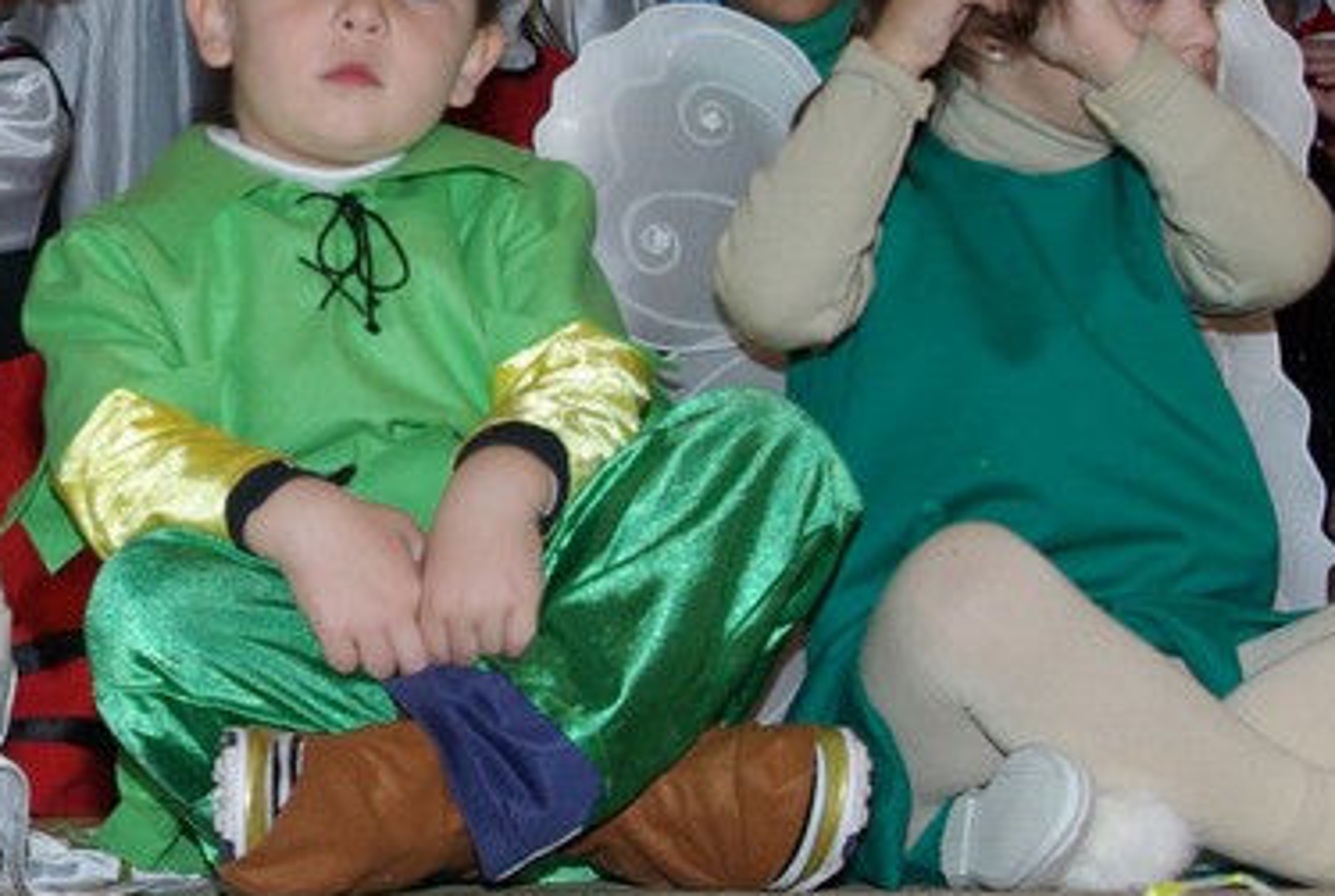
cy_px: 91
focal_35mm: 149
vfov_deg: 9.2
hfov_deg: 13.5
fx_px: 5526
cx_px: -75
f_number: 5.6
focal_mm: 29
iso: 400
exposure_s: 1/45
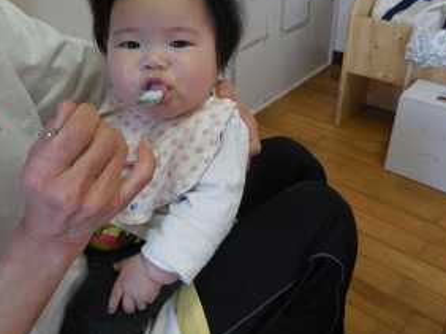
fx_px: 399
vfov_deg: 45.1
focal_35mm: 31
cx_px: 214
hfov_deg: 58.4
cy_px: 133
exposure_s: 1/30
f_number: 3.3
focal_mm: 4.5
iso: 125
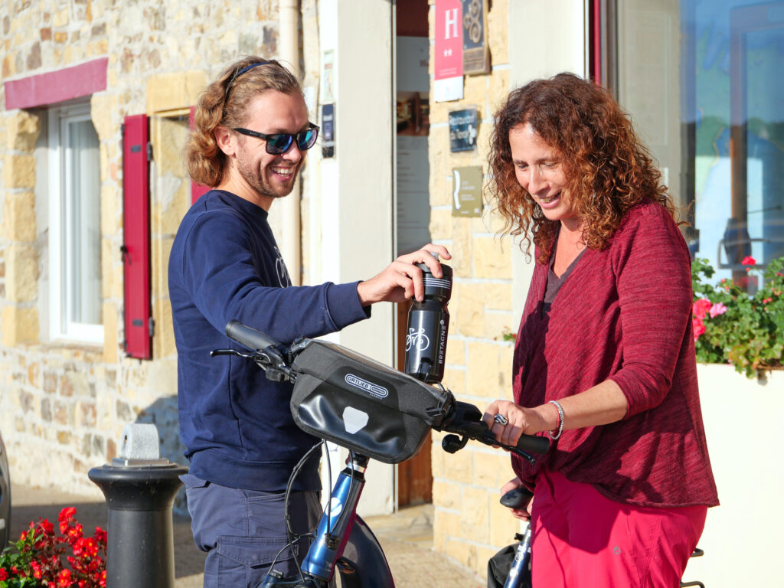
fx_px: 2808
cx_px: 392
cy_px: 294
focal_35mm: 124
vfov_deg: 12.0
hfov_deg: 15.9
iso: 200
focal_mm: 62
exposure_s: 1/640
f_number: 5.3
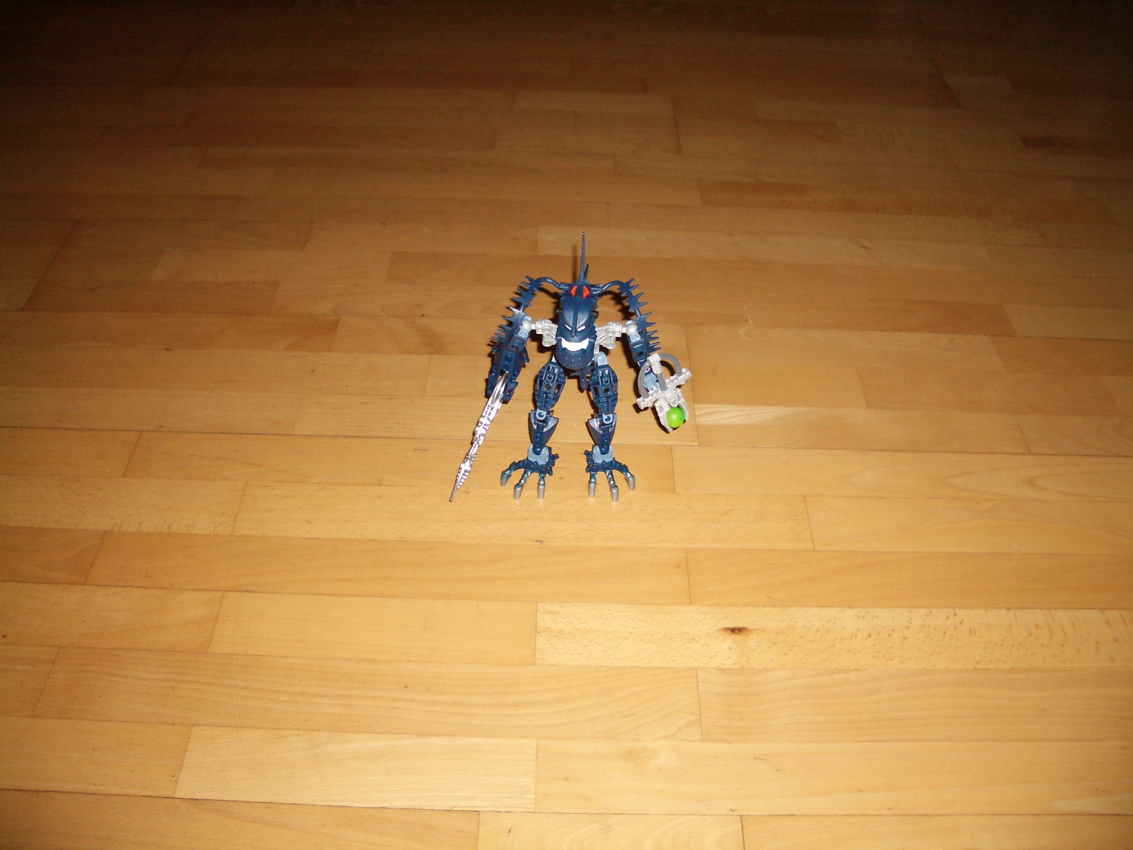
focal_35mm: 35
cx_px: 566
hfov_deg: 52.6
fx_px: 1146
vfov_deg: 40.7
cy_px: 425
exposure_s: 1/60
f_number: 2.6
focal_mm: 5.8
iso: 200
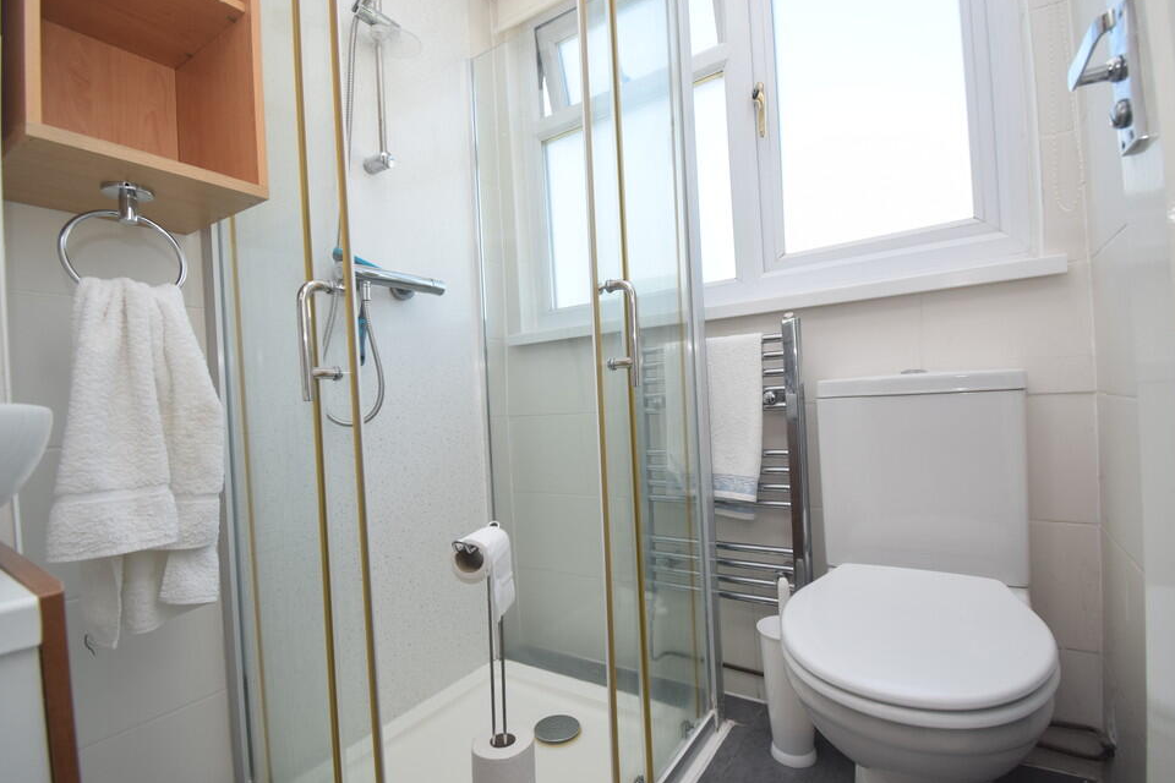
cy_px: 412
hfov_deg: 96.7
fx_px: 522
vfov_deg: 73.7
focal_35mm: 16
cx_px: 597
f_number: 5.6
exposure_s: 1/125
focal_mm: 10
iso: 400
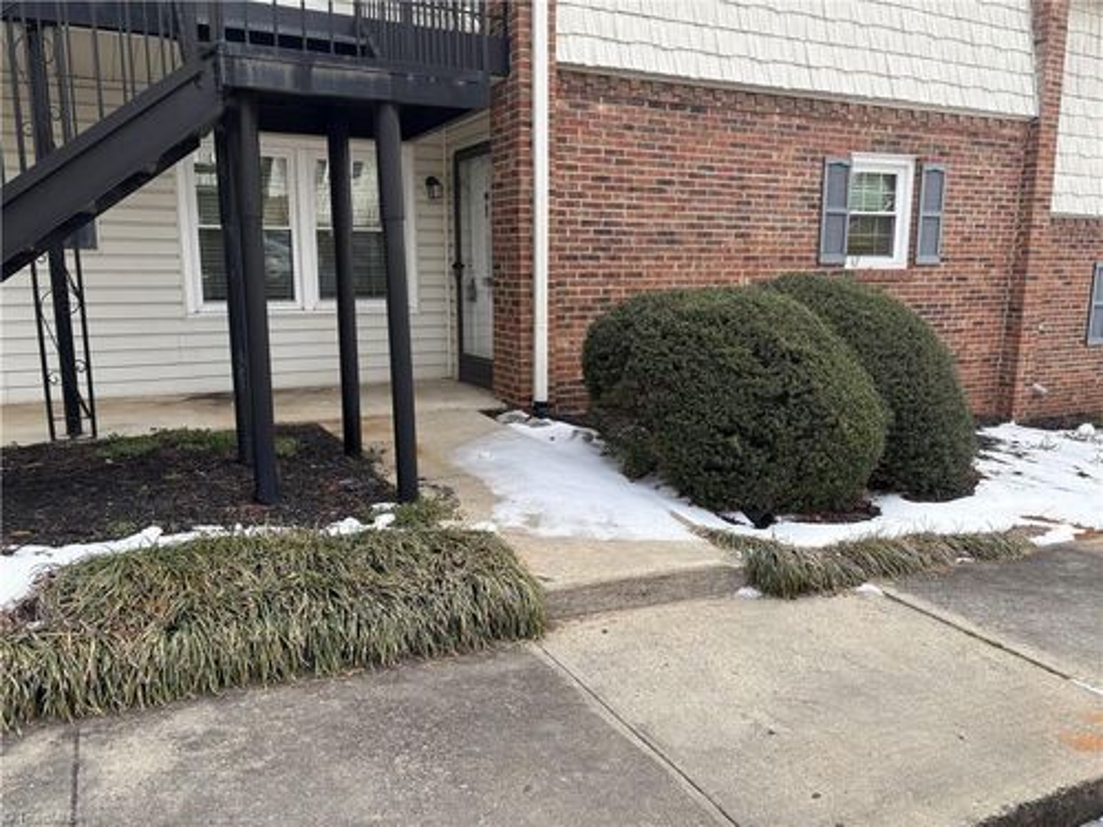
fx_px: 828
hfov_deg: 67.3
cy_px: 414
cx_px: 552
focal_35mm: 26
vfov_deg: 53.1
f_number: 1.6
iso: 50
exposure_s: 1/660
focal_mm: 5.96
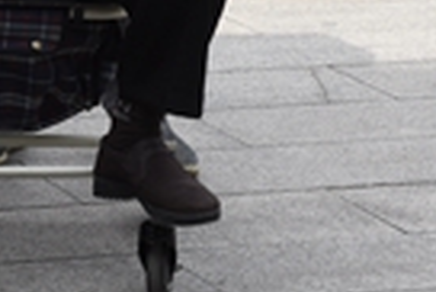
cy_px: -377
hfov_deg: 7.0
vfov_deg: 4.6
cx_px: -80
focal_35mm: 291
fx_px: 3528
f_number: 8
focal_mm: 62
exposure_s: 1/400
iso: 320
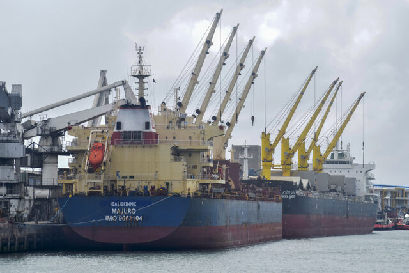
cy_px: 136
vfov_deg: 8.2
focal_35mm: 168
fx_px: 1909
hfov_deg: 12.2
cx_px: 204
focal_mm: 112
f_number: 7.1
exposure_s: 1/2000
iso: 800
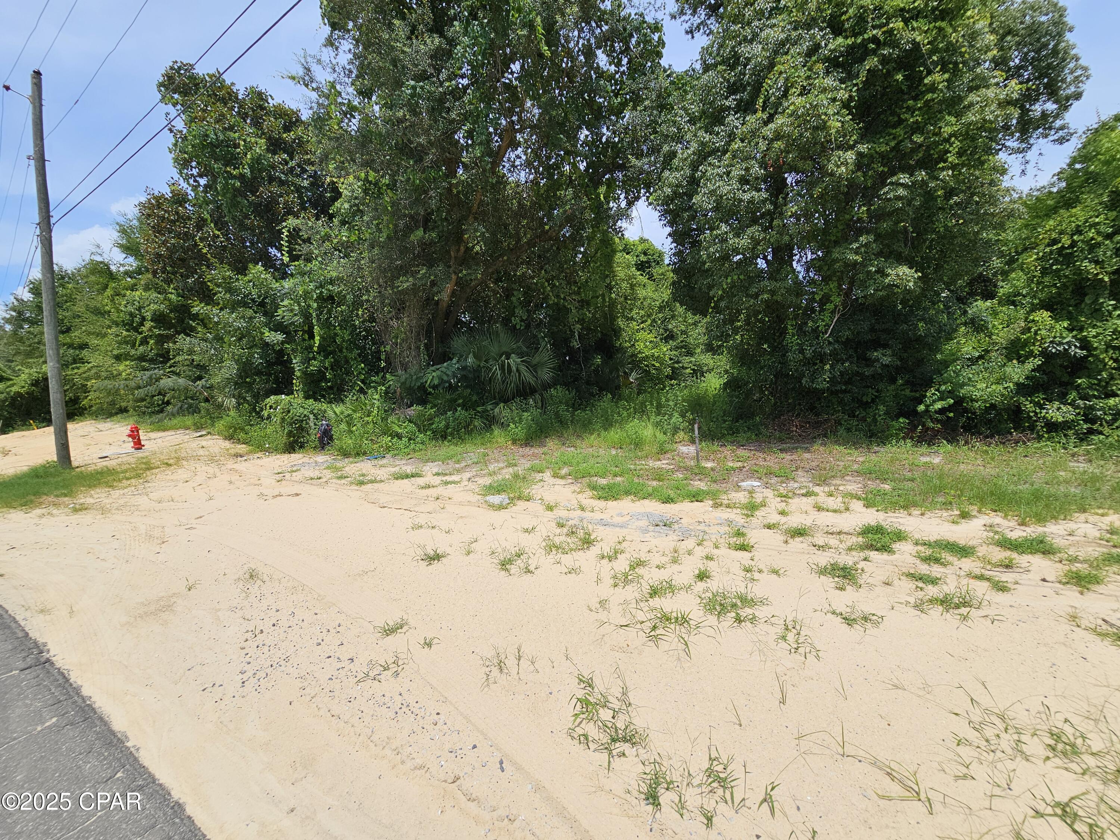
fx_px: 421
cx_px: 560
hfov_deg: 106.2
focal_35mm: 13
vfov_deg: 89.9
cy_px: 420
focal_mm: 2.2
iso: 50
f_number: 2.2
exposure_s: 1/3255
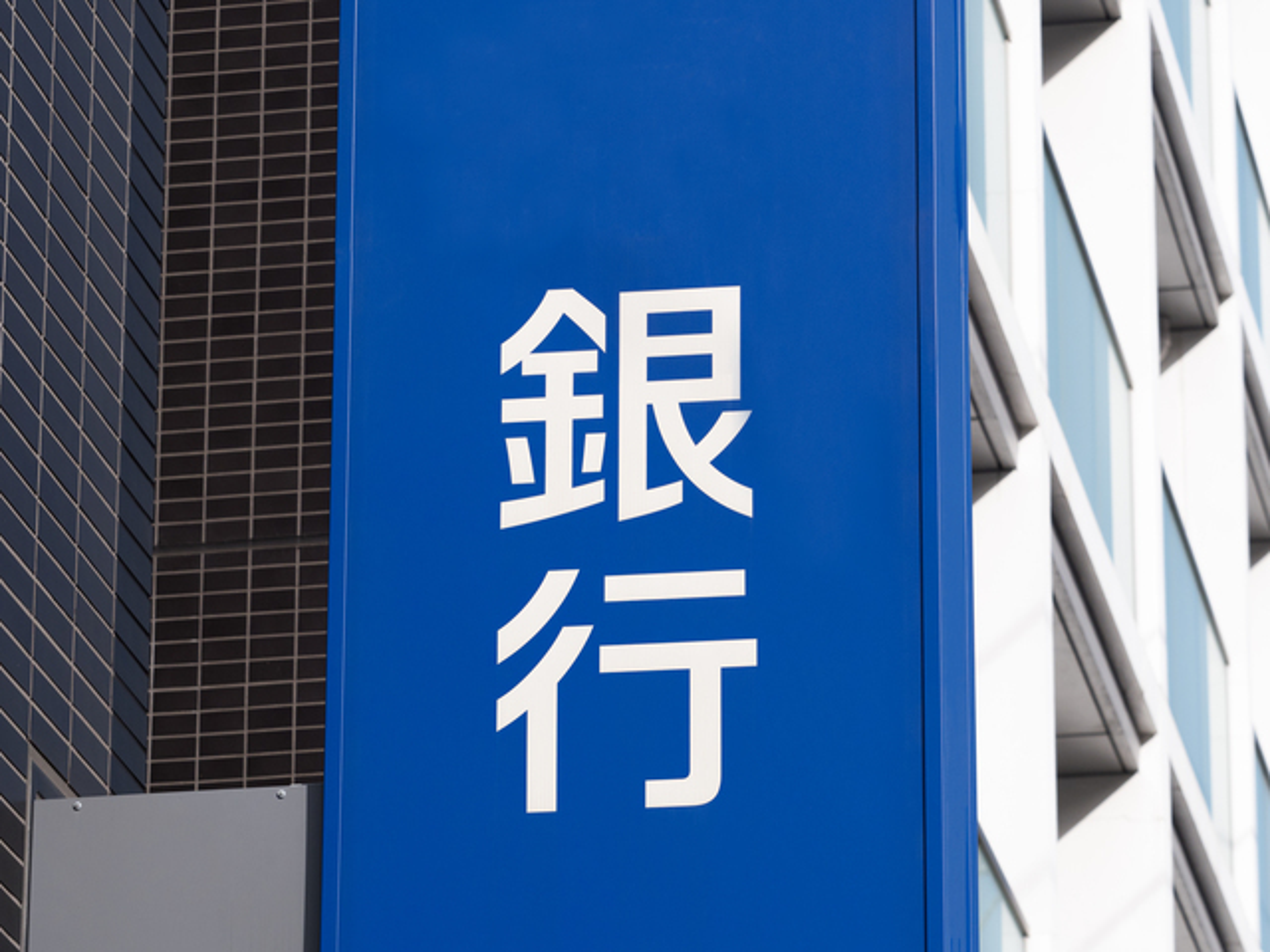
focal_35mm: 180
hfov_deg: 11.0
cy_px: 476
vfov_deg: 8.2
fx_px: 6604
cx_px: 635
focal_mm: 90
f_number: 4.5
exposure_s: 1/500
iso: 200
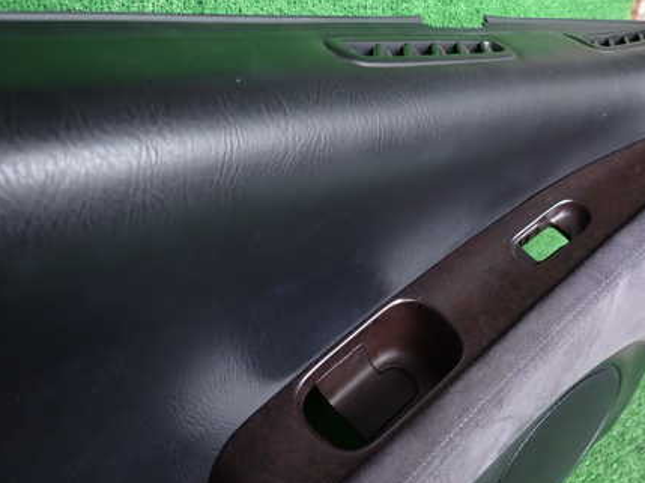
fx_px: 652
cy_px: 298
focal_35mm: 35
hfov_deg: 51.8
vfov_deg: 40.4
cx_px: 422
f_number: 2
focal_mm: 4.5
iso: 160
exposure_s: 1/60
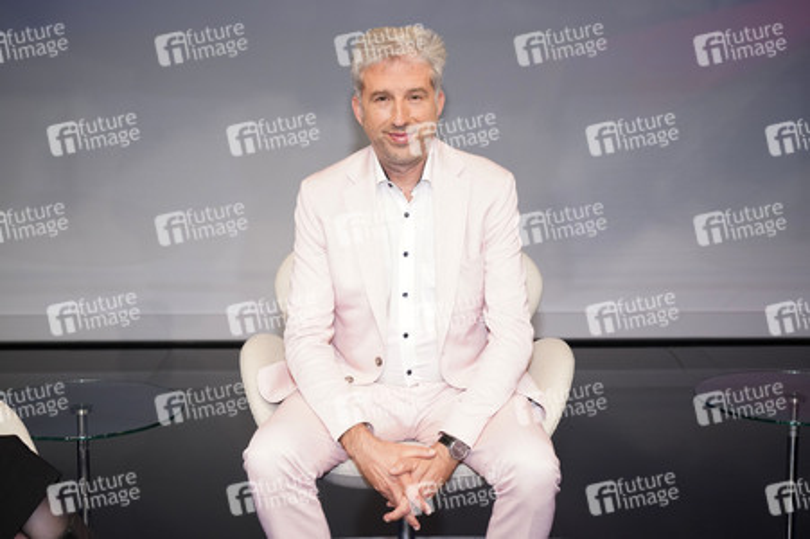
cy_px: 270
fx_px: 1079
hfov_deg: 41.1
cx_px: 405
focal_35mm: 48
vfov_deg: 28.0
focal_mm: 48
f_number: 5
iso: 2000
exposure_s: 1/160
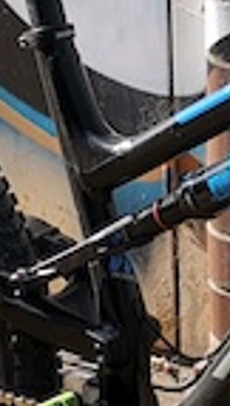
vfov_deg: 13.0
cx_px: 415
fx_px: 1769
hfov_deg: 7.2
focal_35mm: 164
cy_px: 91
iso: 50
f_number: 1.8
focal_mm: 5.58
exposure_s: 1/861
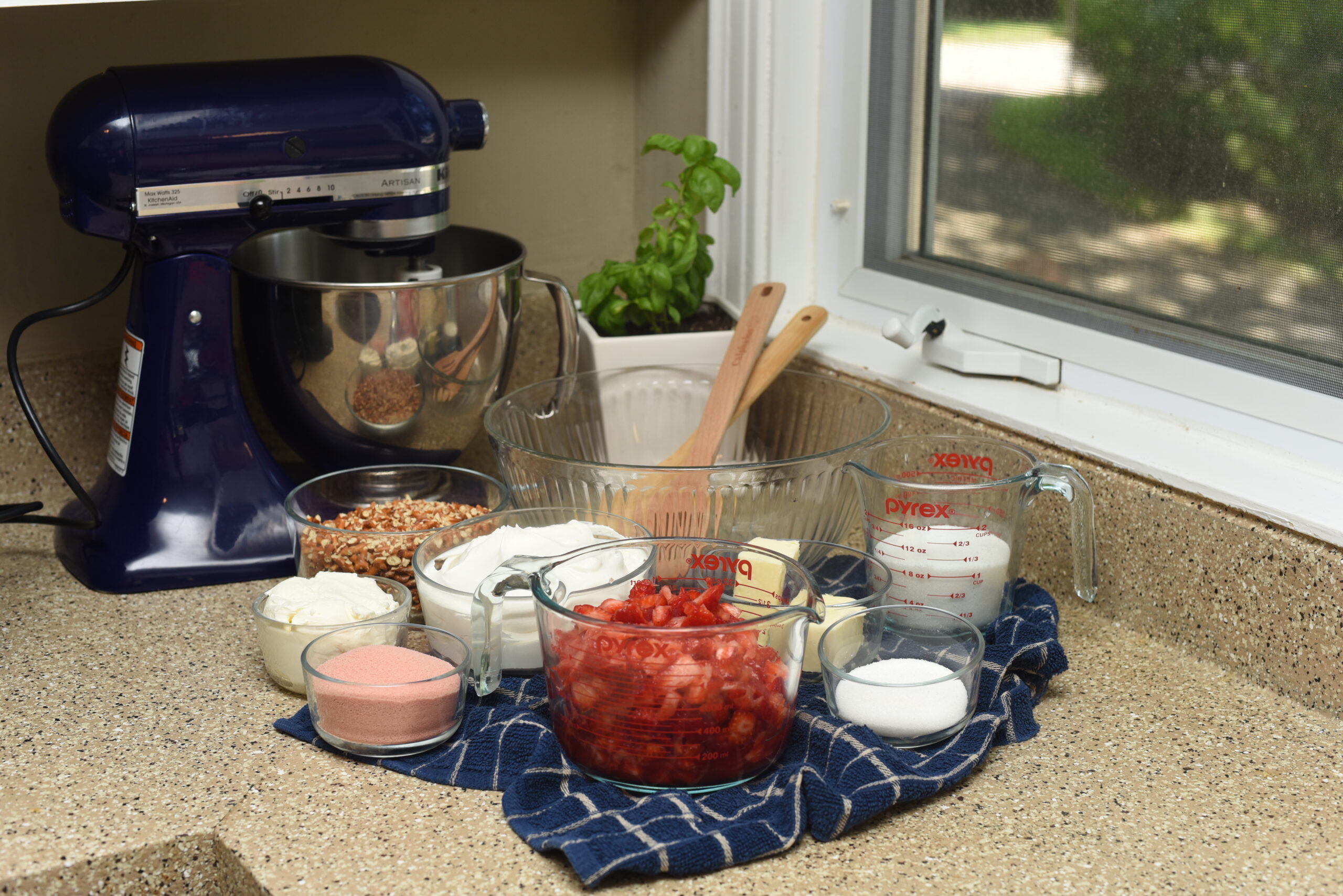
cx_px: 672
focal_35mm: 50
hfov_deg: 39.6
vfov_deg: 27.0
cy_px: 448
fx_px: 1866
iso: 500
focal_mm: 50
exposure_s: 1/200
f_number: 6.3
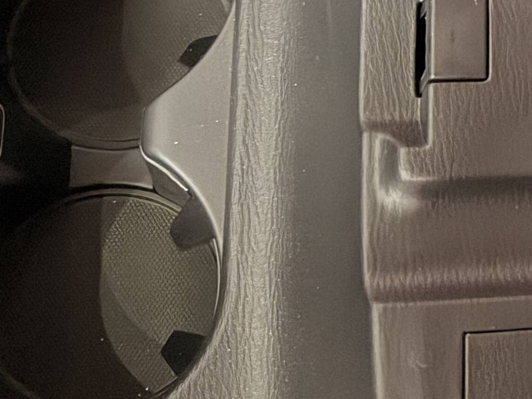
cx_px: 865
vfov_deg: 16.8
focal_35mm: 86
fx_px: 1322
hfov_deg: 19.1
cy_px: -5
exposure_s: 1/26
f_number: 1.78
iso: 1600
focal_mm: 6.76
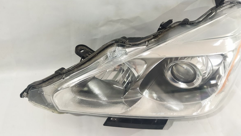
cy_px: 57
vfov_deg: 38.8
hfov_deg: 64.3
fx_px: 192
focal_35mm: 30
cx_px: 120
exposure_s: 1/50
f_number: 1.79
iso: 233
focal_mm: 4.71
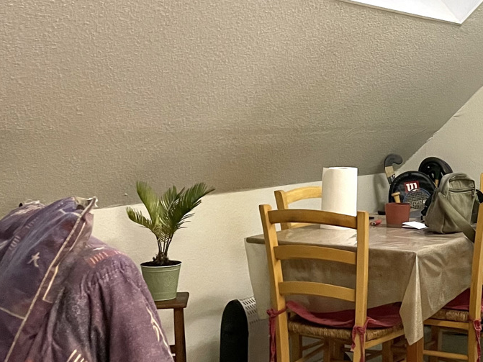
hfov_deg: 29.7
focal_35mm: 62
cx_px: 446
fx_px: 865
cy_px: 109
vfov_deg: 23.5
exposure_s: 1/25
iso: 500
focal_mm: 4.2
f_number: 1.6
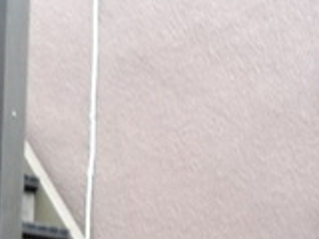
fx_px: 829
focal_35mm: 90
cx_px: 32
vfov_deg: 15.0
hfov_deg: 21.3
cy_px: 380
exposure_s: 1/30
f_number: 3.5
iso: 250
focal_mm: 4.1
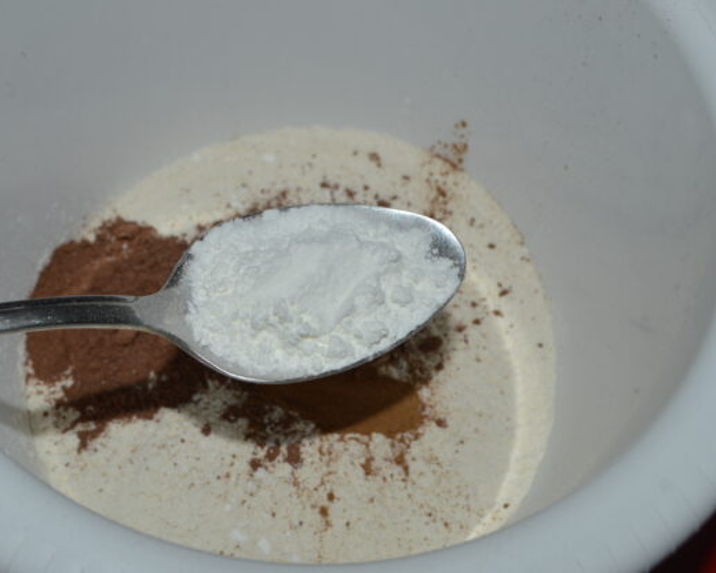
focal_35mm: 53
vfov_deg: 28.6
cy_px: 298
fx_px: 1123
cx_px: 274
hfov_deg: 35.2
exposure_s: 1/60
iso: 100
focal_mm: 28
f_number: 8
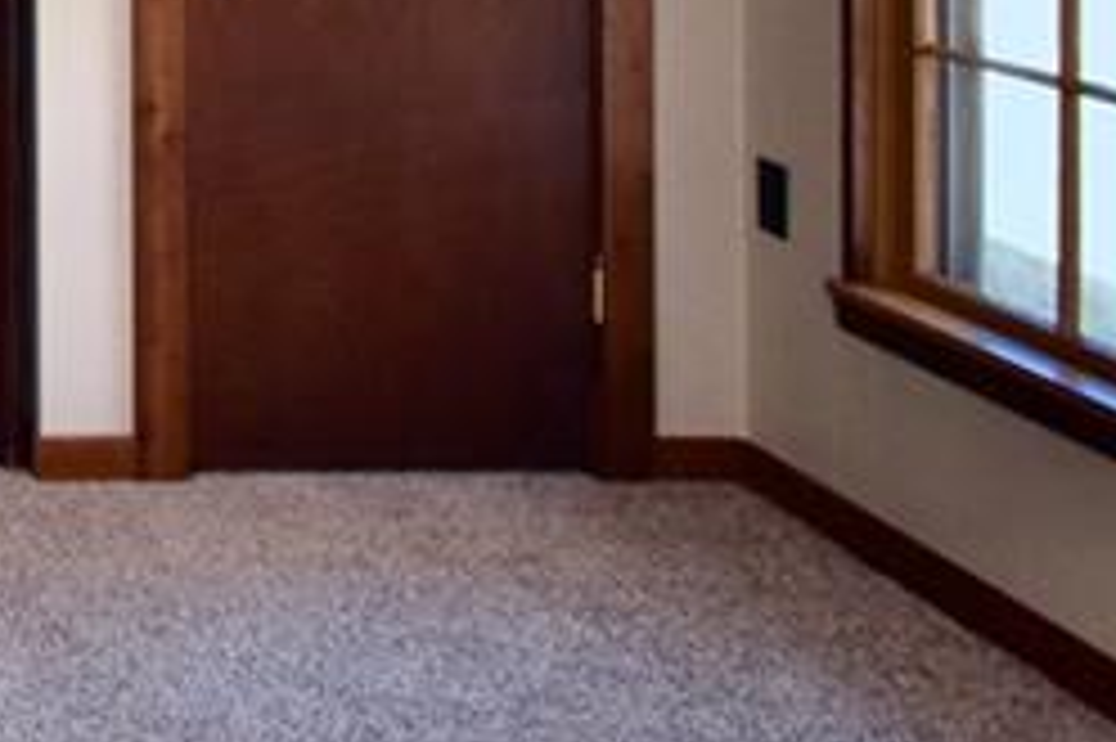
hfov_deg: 25.1
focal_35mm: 62
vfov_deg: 19.6
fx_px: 1921
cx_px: -536
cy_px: -301
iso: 800
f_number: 5
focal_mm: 10
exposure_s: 1/100
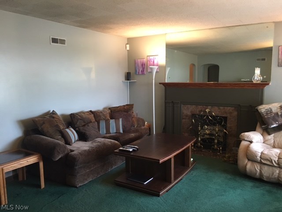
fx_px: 236
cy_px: 106
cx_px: 141
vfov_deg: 48.2
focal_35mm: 29
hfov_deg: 61.7
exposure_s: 1/17
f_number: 2.2
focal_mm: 4.15
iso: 200
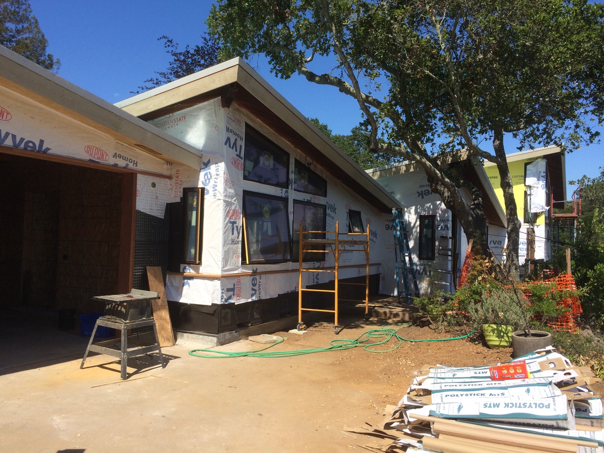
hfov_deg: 61.7
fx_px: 506
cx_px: 302
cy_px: 226
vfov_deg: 48.2
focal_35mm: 29
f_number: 2.2
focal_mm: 4.15
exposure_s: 1/2160
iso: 32
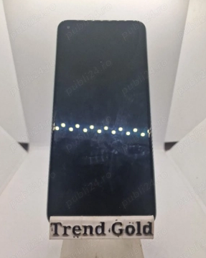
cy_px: 142
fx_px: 191
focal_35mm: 25
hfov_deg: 56.8
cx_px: 103
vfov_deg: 68.0
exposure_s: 1/182
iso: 50
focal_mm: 6.4
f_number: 1.8
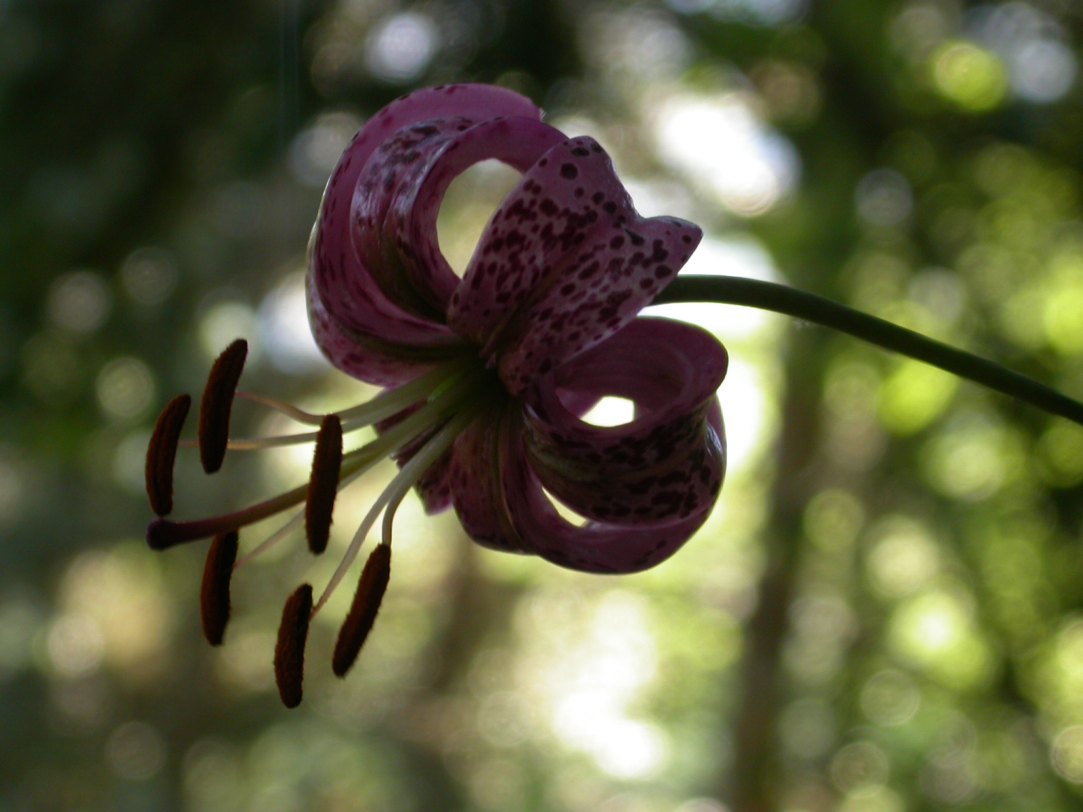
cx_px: 542
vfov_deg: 12.0
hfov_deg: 16.0
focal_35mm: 123
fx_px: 3848
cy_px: 406
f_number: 4.4
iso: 100
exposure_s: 1/20.8
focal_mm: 25.5
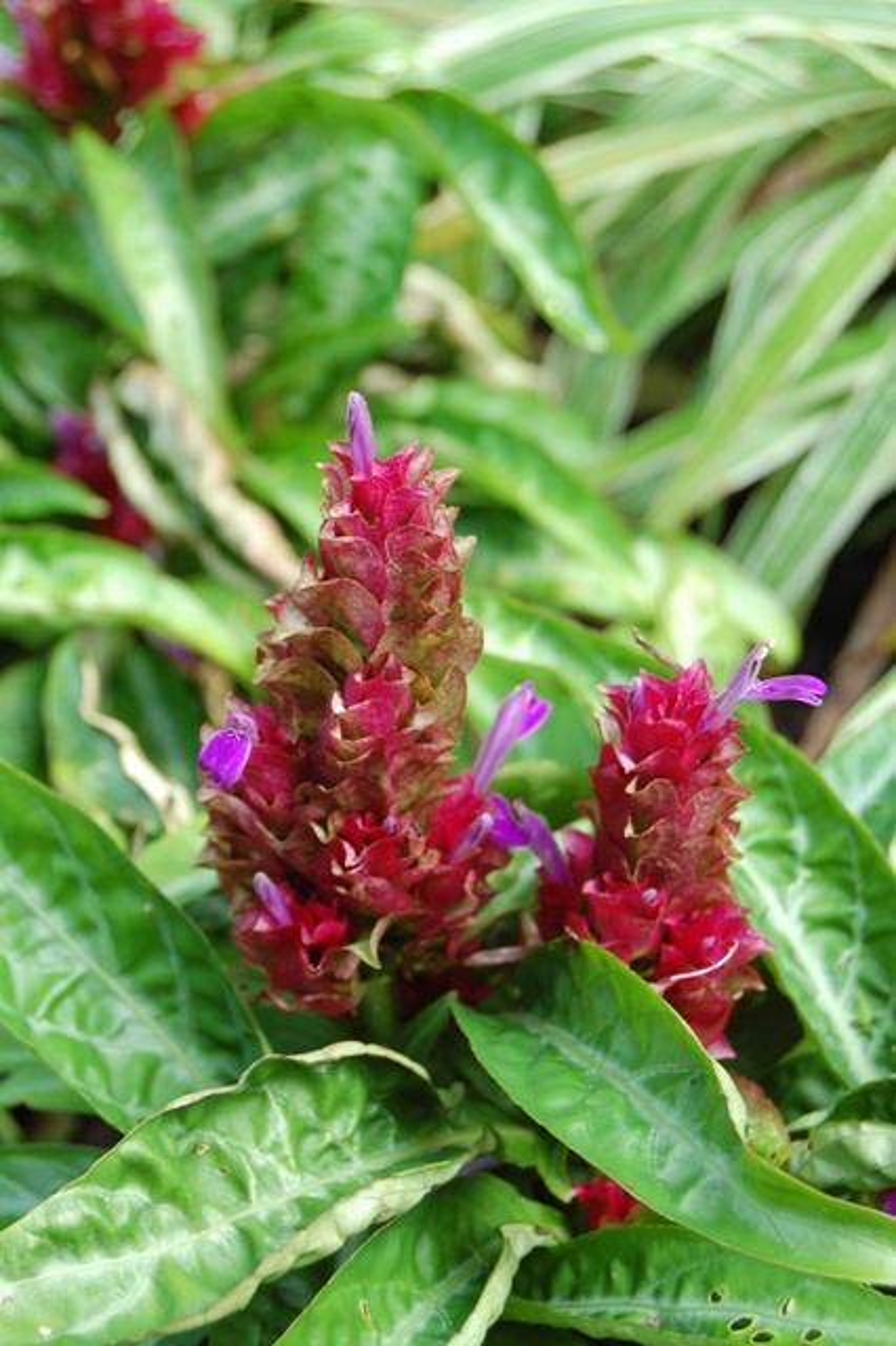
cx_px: 448
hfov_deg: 16.5
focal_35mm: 82
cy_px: 673
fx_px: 3083
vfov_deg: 24.6
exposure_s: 1/60
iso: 400
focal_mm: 55
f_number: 8
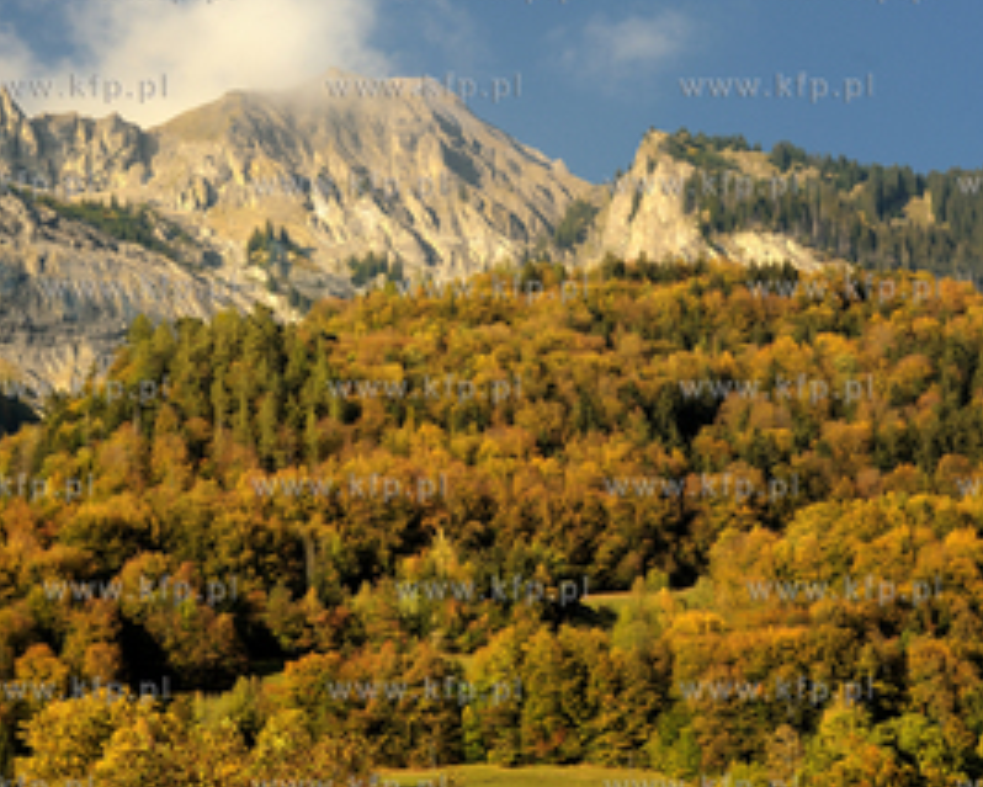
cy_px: 336
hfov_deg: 16.0
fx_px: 3492
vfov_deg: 12.9
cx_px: 270
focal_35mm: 120
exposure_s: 1/125
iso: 400
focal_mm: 85
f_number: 8
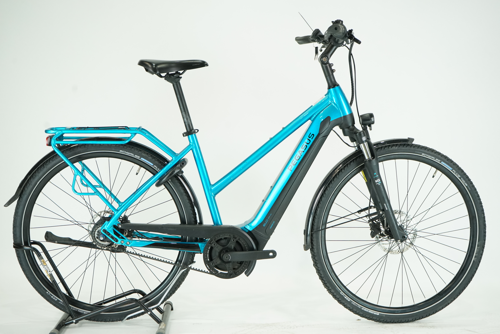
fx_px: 778
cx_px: 250
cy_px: 167
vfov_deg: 24.2
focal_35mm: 56
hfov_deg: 35.6
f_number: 6.3
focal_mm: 56
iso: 2500
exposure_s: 1/200
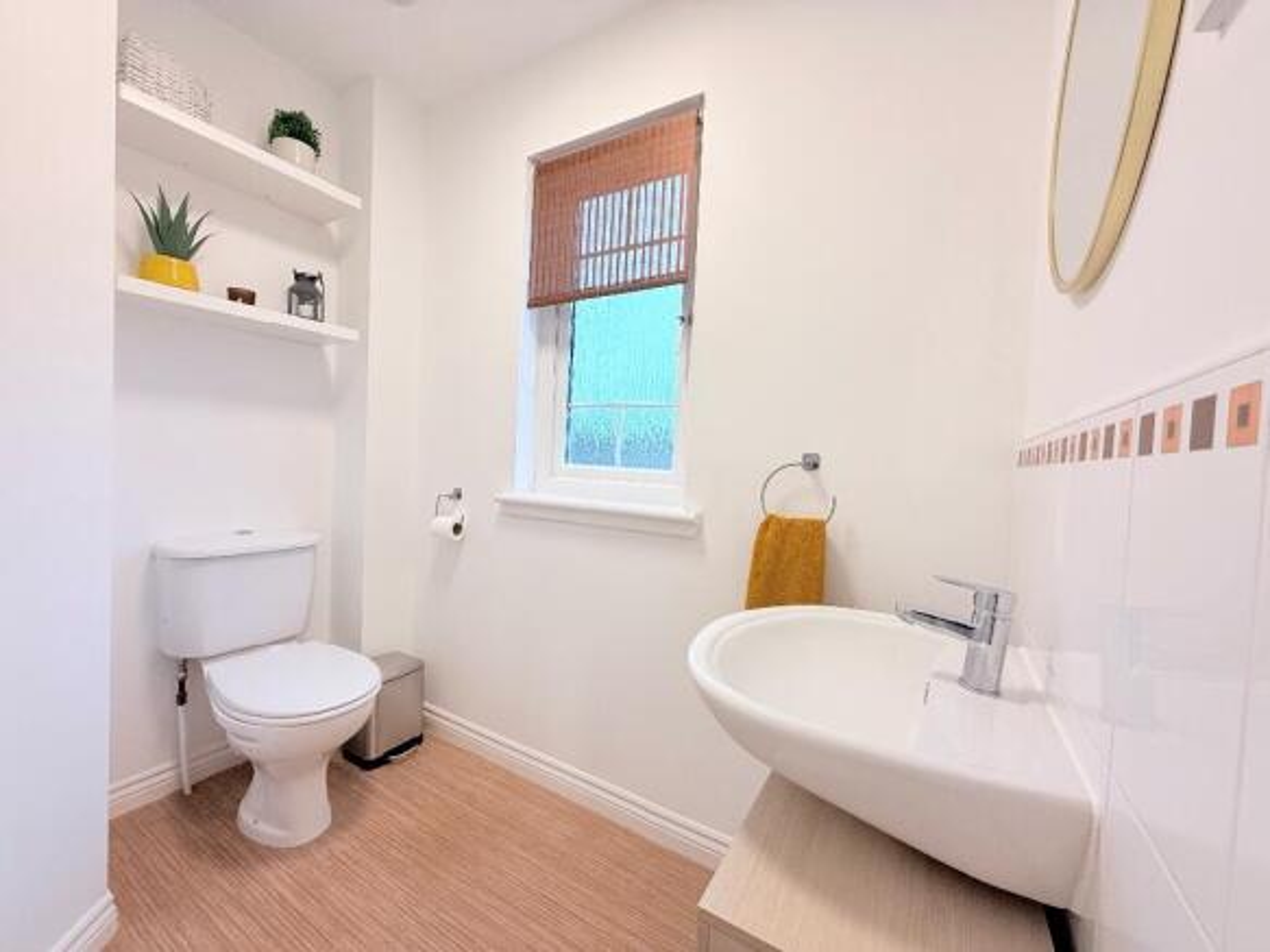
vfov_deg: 85.7
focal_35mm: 14
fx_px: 514
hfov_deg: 102.1
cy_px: 476
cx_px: 635
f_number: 2.2
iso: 100
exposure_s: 1/100
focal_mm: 2.22
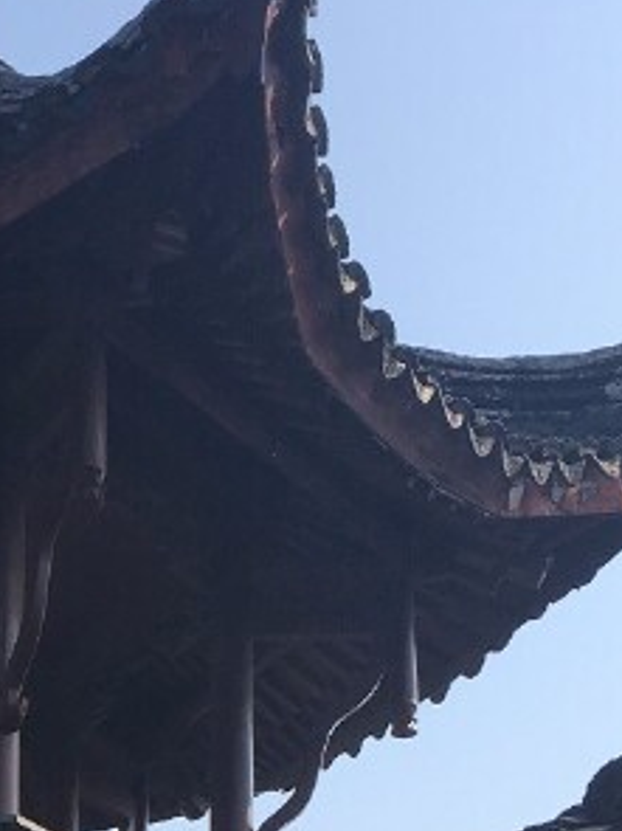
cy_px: 1058
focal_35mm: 105
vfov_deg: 17.6
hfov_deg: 13.3
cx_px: -298
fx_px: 2517
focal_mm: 4.15
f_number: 2.2
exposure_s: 1/1538
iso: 25
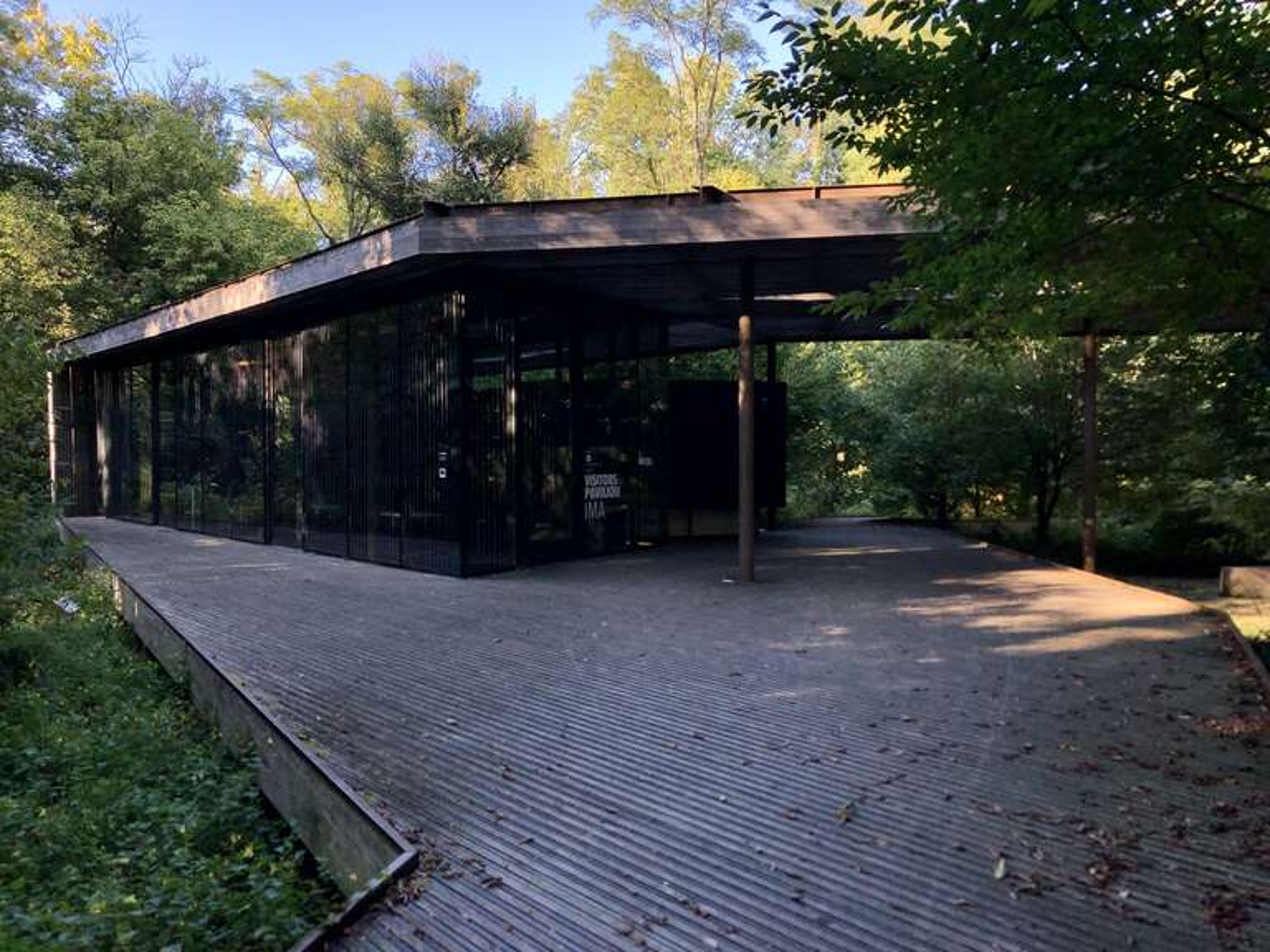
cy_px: 476
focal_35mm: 28
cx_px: 635
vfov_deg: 49.7
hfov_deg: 63.4
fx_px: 1027
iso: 20
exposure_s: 1/348
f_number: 1.8
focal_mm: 3.99
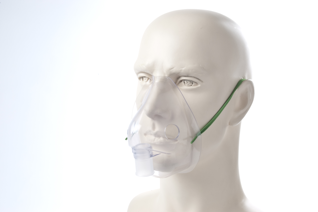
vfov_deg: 28.9
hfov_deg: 42.4
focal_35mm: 46
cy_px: 106
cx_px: 159
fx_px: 410
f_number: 22
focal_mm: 31
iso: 200
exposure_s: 1/125
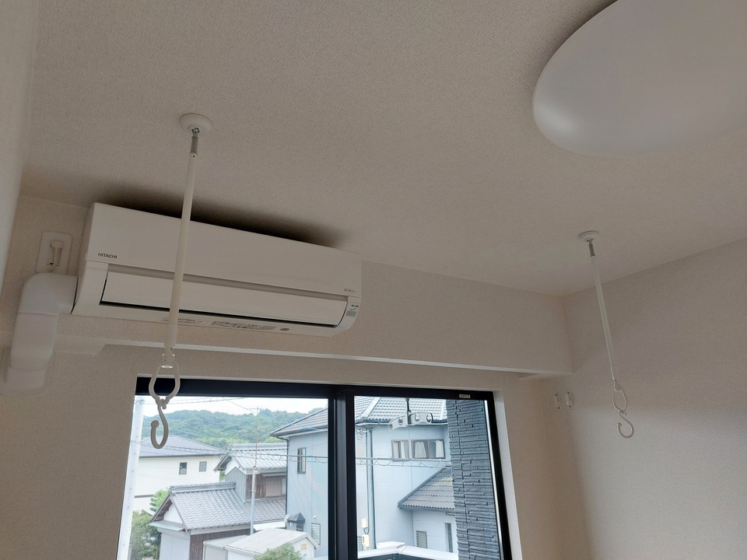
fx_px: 518
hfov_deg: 71.6
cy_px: 280
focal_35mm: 24
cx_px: 374
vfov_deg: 56.8
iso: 32
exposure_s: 1/60
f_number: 1.8
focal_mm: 5.23
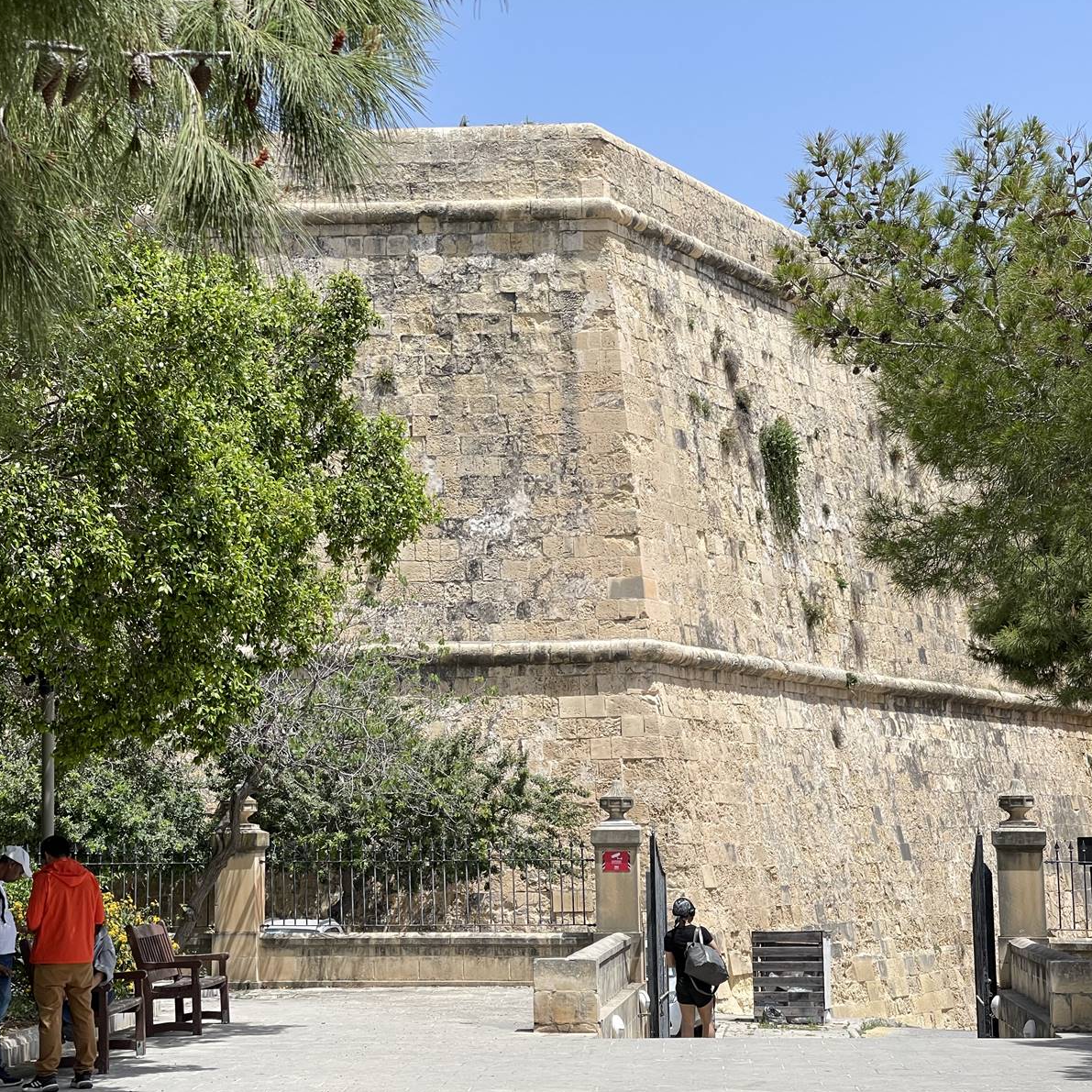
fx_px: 2712
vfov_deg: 22.8
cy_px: 546
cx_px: 425
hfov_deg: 22.7
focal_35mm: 76
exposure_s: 1/1107
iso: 20
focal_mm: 7.5
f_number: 2.2
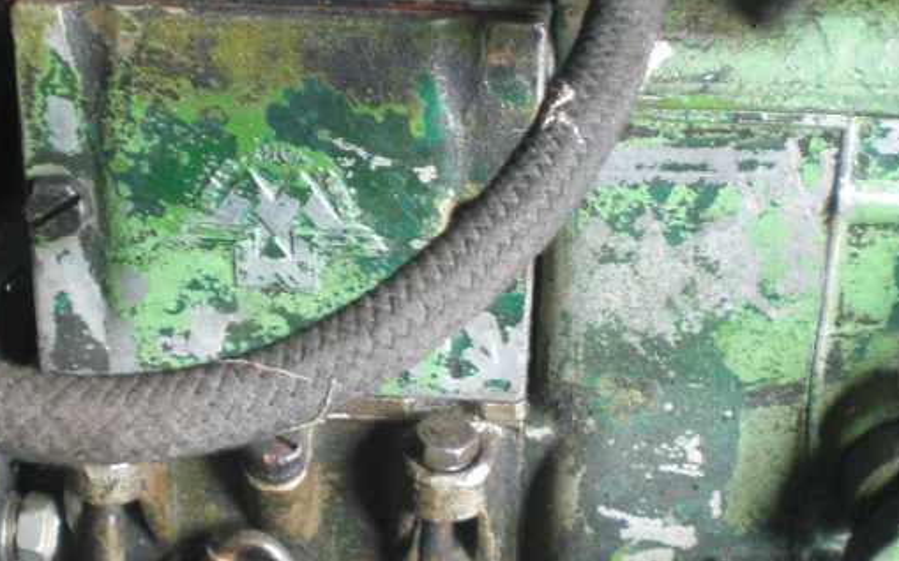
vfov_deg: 16.1
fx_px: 1984
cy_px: 208
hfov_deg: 25.5
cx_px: 346
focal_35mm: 81
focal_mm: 6.3
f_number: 3.1
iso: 200
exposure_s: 1/80
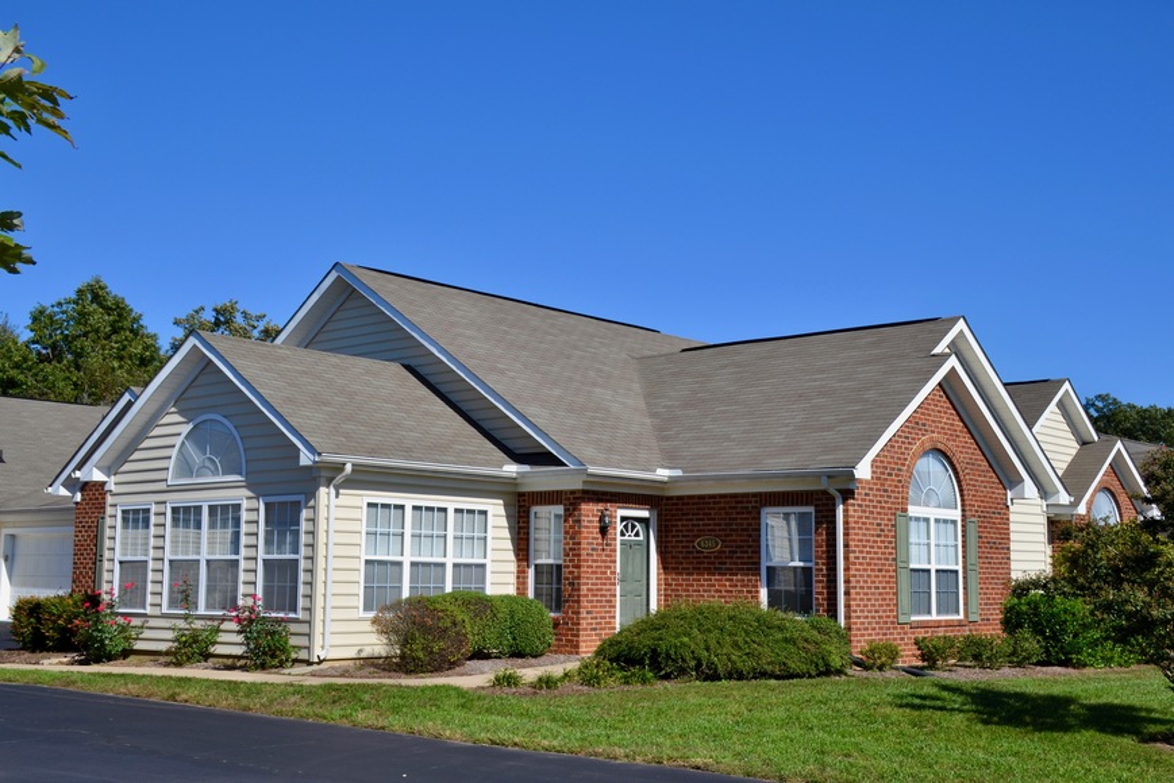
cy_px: 392
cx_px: 587
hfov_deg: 47.9
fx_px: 1321
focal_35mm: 40
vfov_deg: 33.0
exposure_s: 1/320
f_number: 9
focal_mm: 27
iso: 100
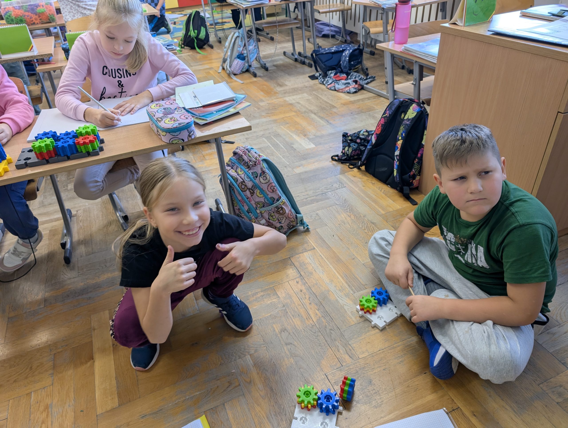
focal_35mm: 24
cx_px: 284
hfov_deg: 71.5
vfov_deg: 56.9
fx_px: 394
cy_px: 214
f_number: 1.68
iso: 149
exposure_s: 1/100
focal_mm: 6.9
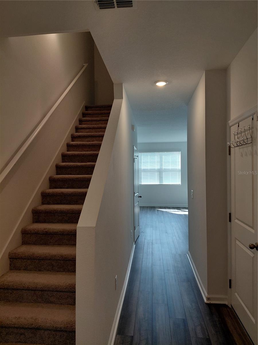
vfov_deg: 69.4
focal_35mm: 25
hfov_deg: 54.9
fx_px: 248
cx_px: 129
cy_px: 172
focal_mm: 4.69
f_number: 1.8
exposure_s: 1/120
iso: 80
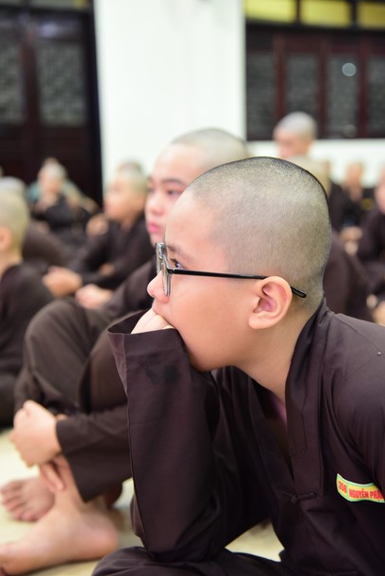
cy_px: 279
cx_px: 183
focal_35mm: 66
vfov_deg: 30.5
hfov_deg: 20.6
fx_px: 1057
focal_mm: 62
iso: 2500
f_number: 4
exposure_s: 1/30
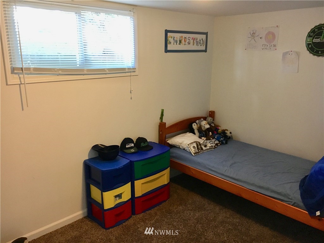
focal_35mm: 29
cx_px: 162
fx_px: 271
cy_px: 122
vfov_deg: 48.2
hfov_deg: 61.7
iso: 200
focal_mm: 4.15
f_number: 2.2
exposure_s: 1/24
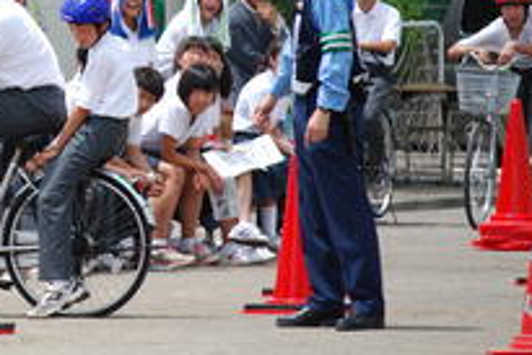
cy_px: 30
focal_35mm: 494
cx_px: -75
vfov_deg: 2.8
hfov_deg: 4.2
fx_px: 7308
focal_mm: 135
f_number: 5
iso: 400
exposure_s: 1/1600
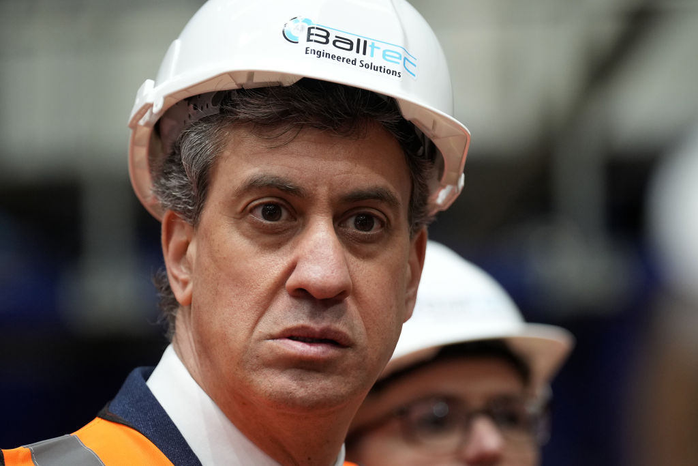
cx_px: 349
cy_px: 233
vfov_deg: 5.2
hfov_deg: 7.9
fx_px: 5080
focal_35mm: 262
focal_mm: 175
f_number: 2.8
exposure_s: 1/200
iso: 2000
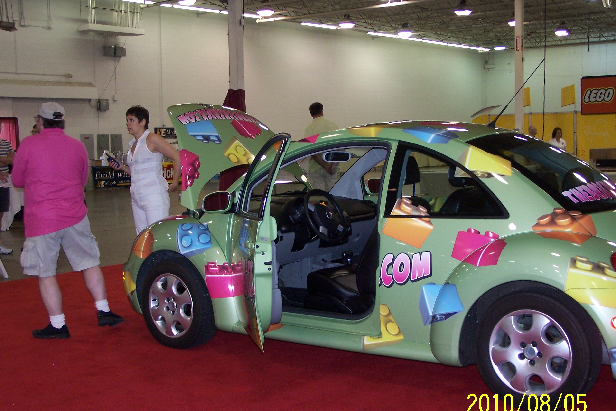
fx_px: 924
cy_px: 231
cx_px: 308
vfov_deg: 25.0
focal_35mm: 54
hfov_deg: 36.9
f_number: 3
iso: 140
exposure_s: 1/60
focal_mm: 8.5
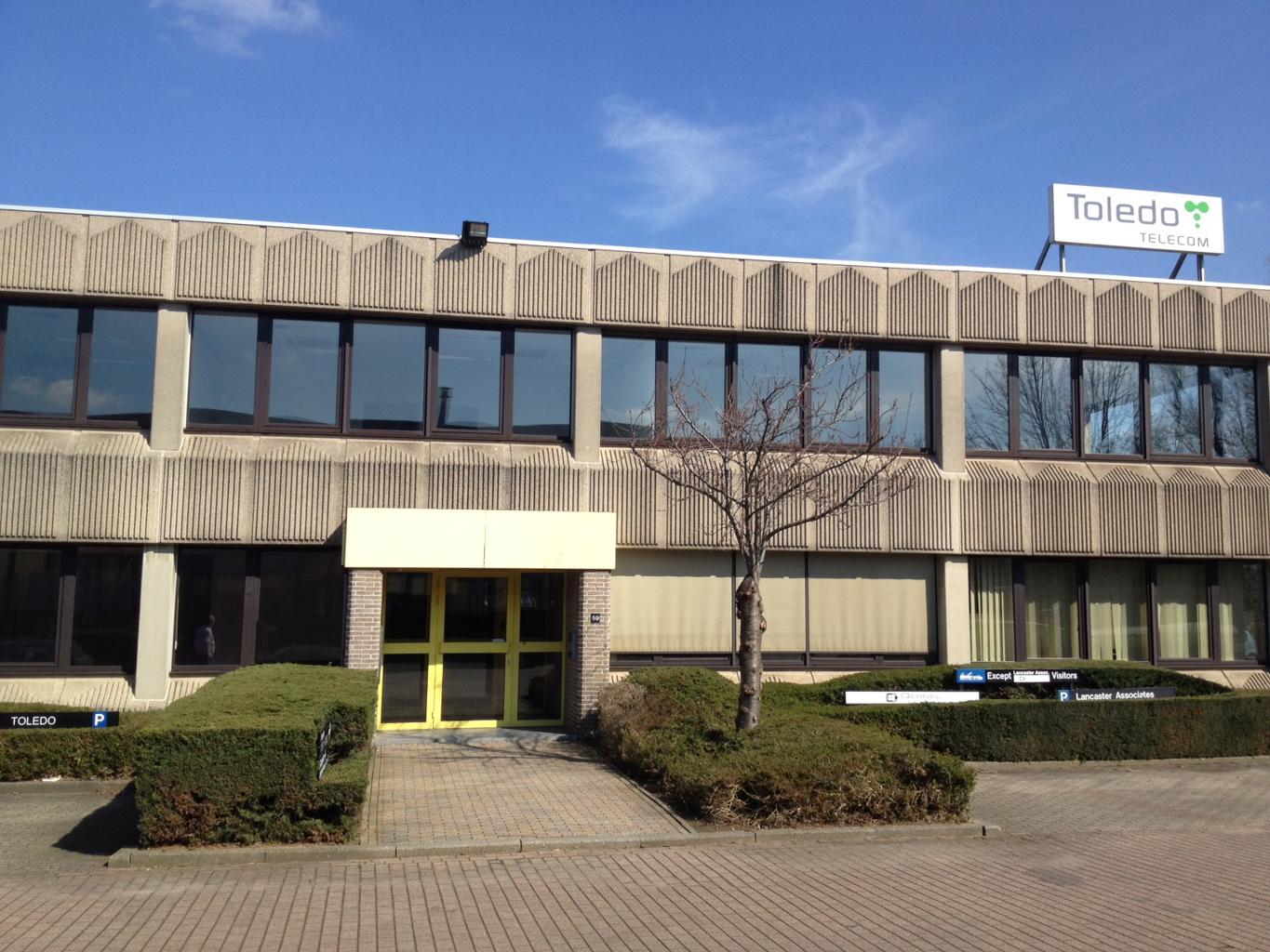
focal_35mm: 35
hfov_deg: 52.6
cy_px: 476
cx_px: 635
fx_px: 1284
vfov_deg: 40.7
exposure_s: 1/1453
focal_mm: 4.28
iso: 64
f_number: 2.4
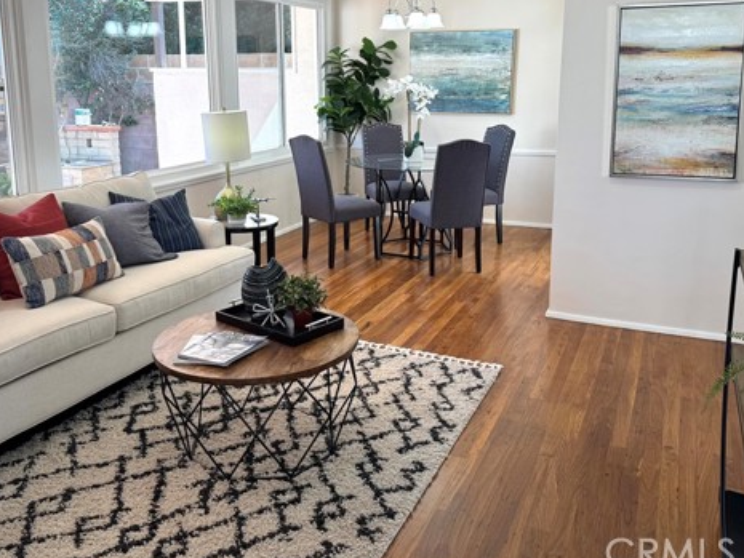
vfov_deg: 42.5
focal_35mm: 33
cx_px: 354
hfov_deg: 55.3
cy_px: 192
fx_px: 709
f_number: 1.78
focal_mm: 6.76
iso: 64
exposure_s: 1/265
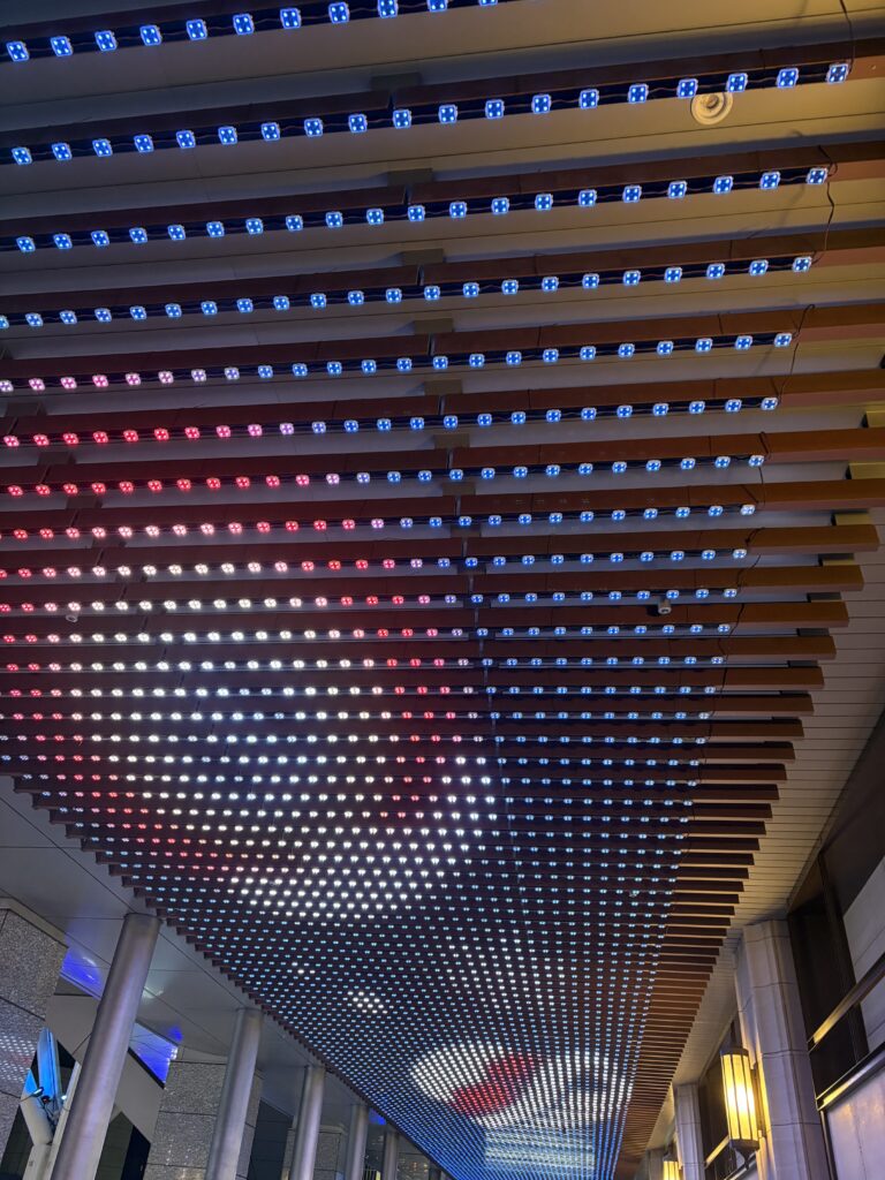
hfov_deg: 53.1
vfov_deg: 67.3
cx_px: 442
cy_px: 590
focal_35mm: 26
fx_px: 886
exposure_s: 1/40
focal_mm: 5.96
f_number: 1.6
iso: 400
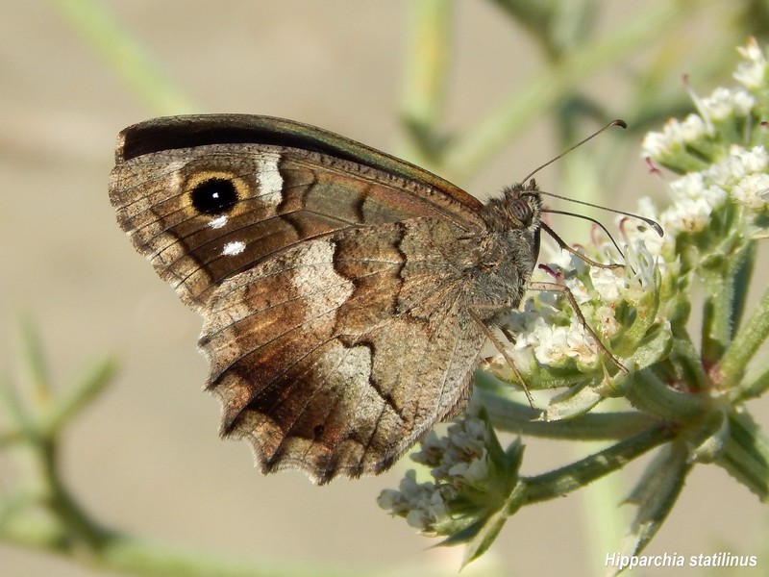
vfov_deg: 10.4
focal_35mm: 142
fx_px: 3155
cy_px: 288
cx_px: 384
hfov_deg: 13.9
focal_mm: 25.3
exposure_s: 1/800
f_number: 4.9
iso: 125
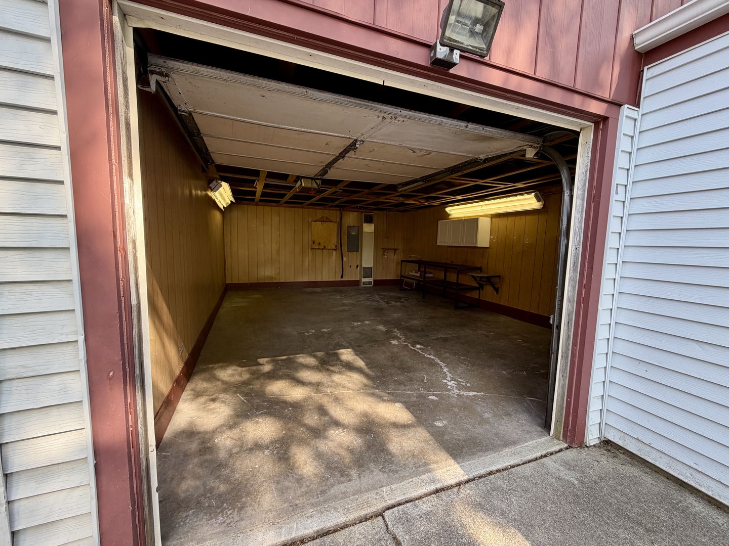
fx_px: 295
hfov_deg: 102.1
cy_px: 273
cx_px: 364
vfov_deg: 85.7
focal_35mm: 14
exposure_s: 1/120
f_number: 2.2
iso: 50
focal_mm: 2.22
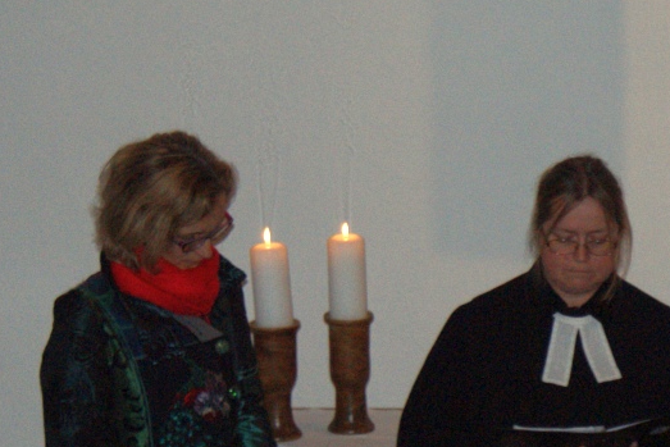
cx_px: 707
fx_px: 5603
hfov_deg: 6.8
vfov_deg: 4.6
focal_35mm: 301
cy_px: 437
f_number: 5.6
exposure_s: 1/125
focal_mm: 70
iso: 400
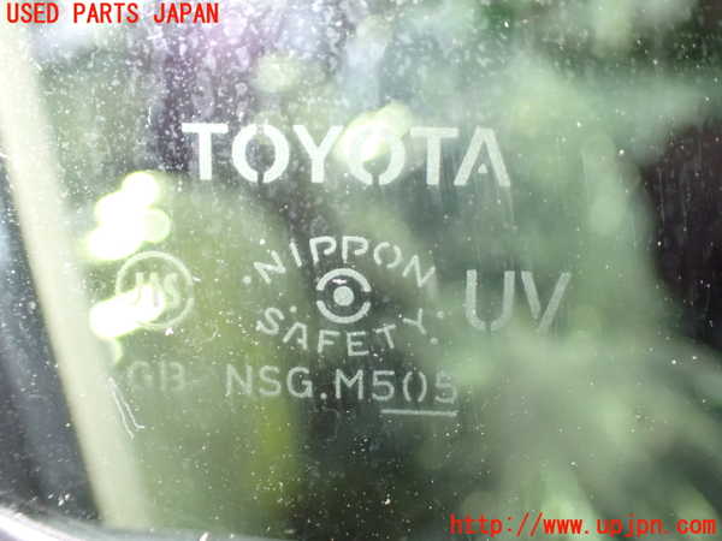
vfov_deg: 37.7
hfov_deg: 49.0
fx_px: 793
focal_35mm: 38
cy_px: 270
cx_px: 361
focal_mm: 6.83
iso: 1250
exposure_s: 1/40
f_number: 2.7
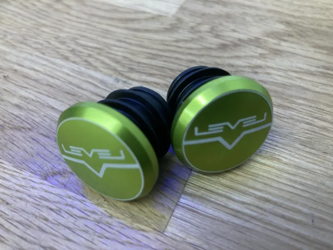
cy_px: 125
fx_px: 269
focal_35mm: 28
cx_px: 166
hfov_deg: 63.4
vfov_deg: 49.7
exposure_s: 1/50
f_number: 1.8
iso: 80
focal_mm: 3.99
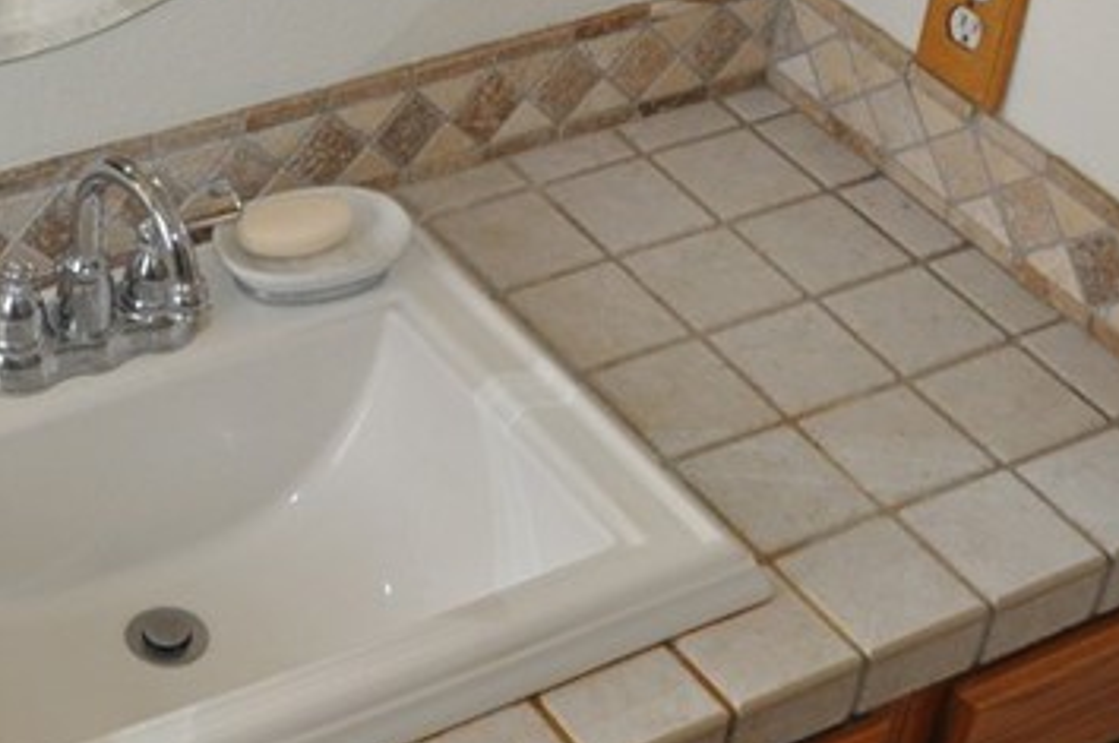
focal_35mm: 78
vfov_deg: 17.3
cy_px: 168
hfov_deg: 25.2
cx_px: 95
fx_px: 2421
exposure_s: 1/60
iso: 800
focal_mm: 18
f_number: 3.5
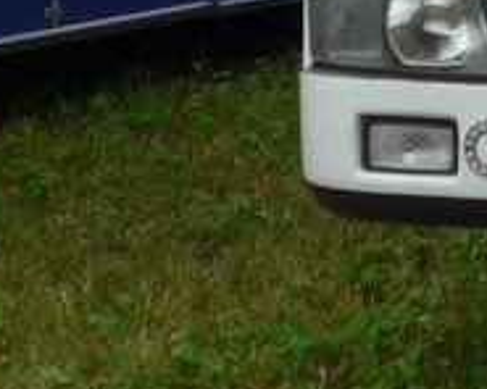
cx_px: 1119
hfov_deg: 6.3
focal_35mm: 292
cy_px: -513
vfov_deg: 5.2
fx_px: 4209
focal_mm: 9.5
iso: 80
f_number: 3
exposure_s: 1/500
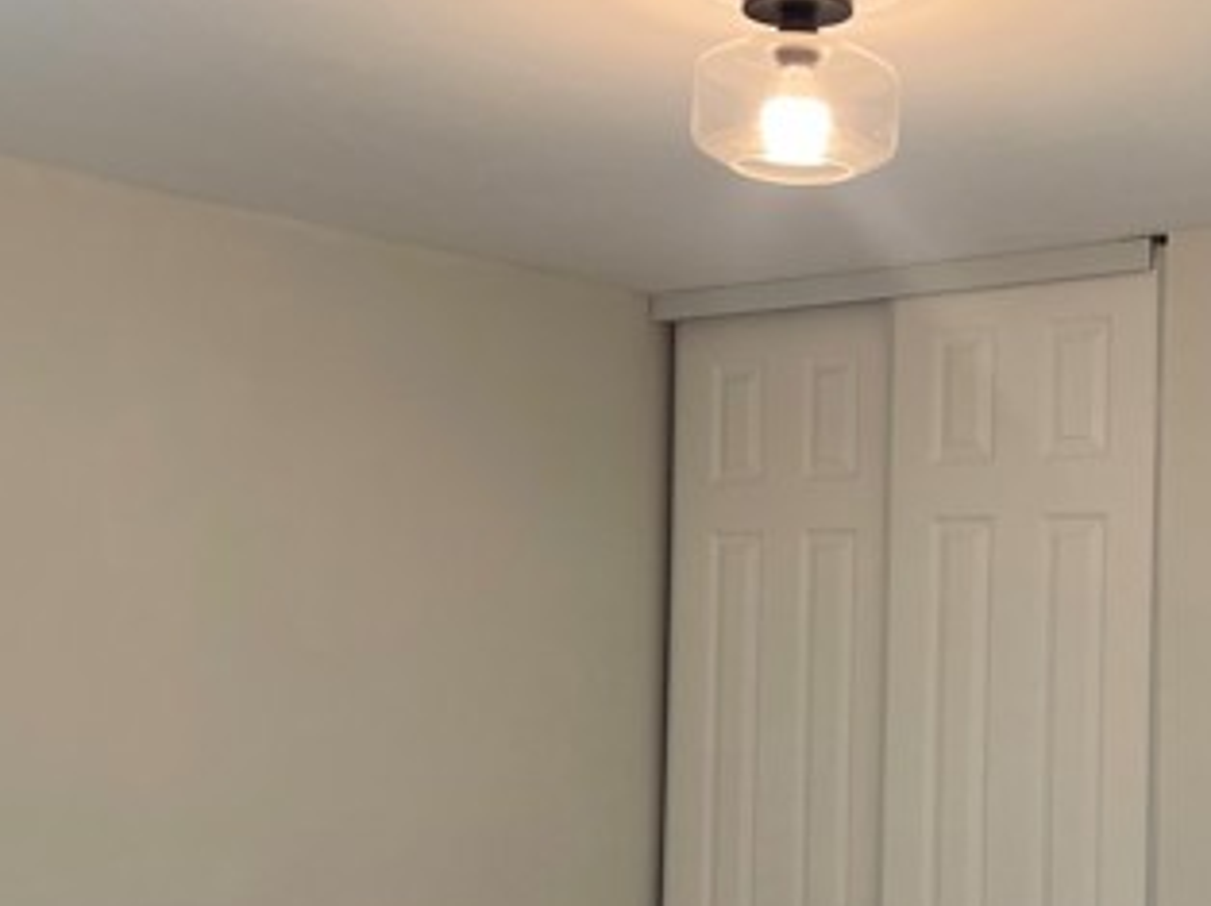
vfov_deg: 27.0
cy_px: 713
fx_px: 1853
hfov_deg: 35.7
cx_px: 848
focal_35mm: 53
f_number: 1.6
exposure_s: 1/120
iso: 125
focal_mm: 5.1
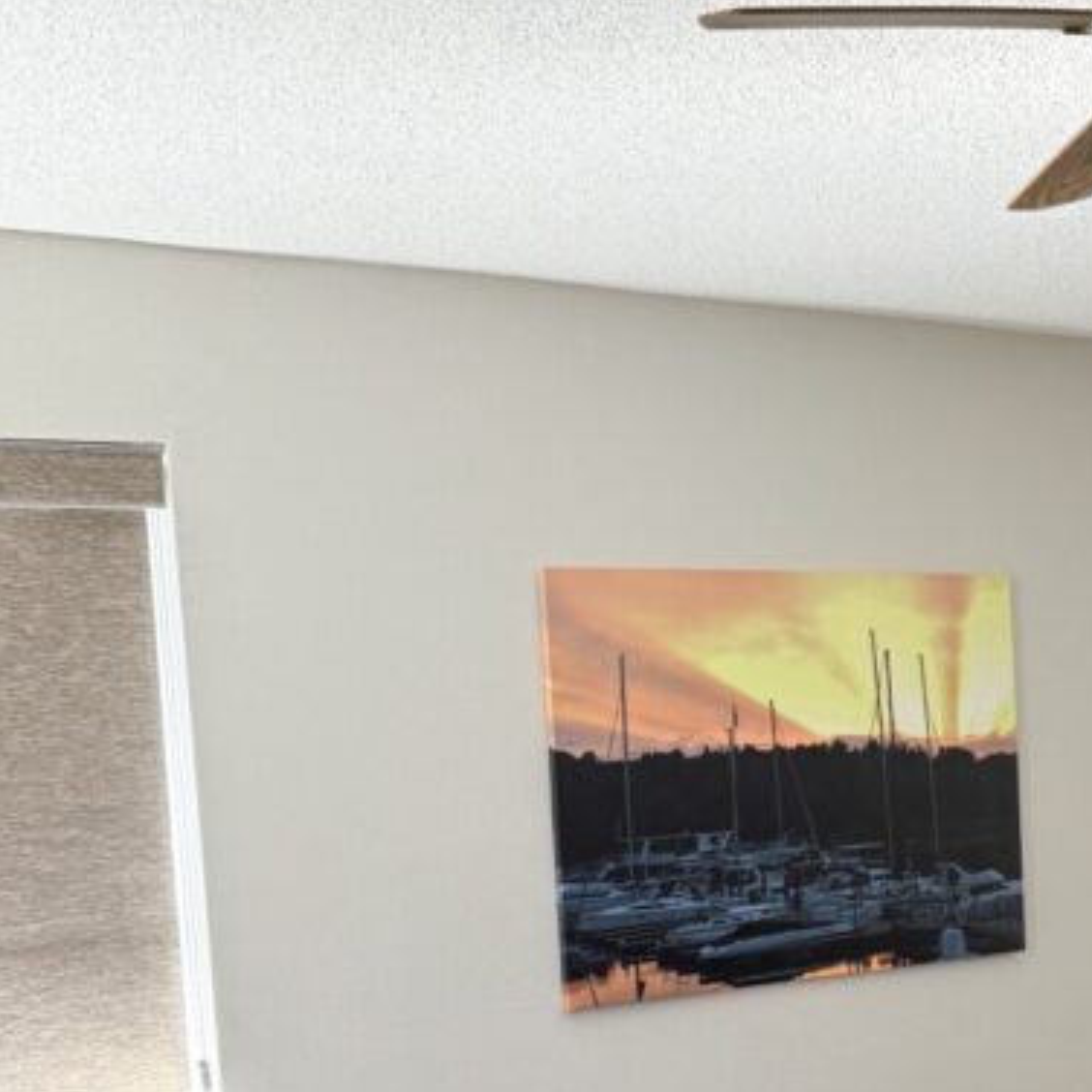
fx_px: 2177
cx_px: 1054
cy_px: 863
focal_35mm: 61
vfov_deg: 27.6
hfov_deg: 26.8
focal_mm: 6.76
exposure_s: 1/59
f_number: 1.78
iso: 160
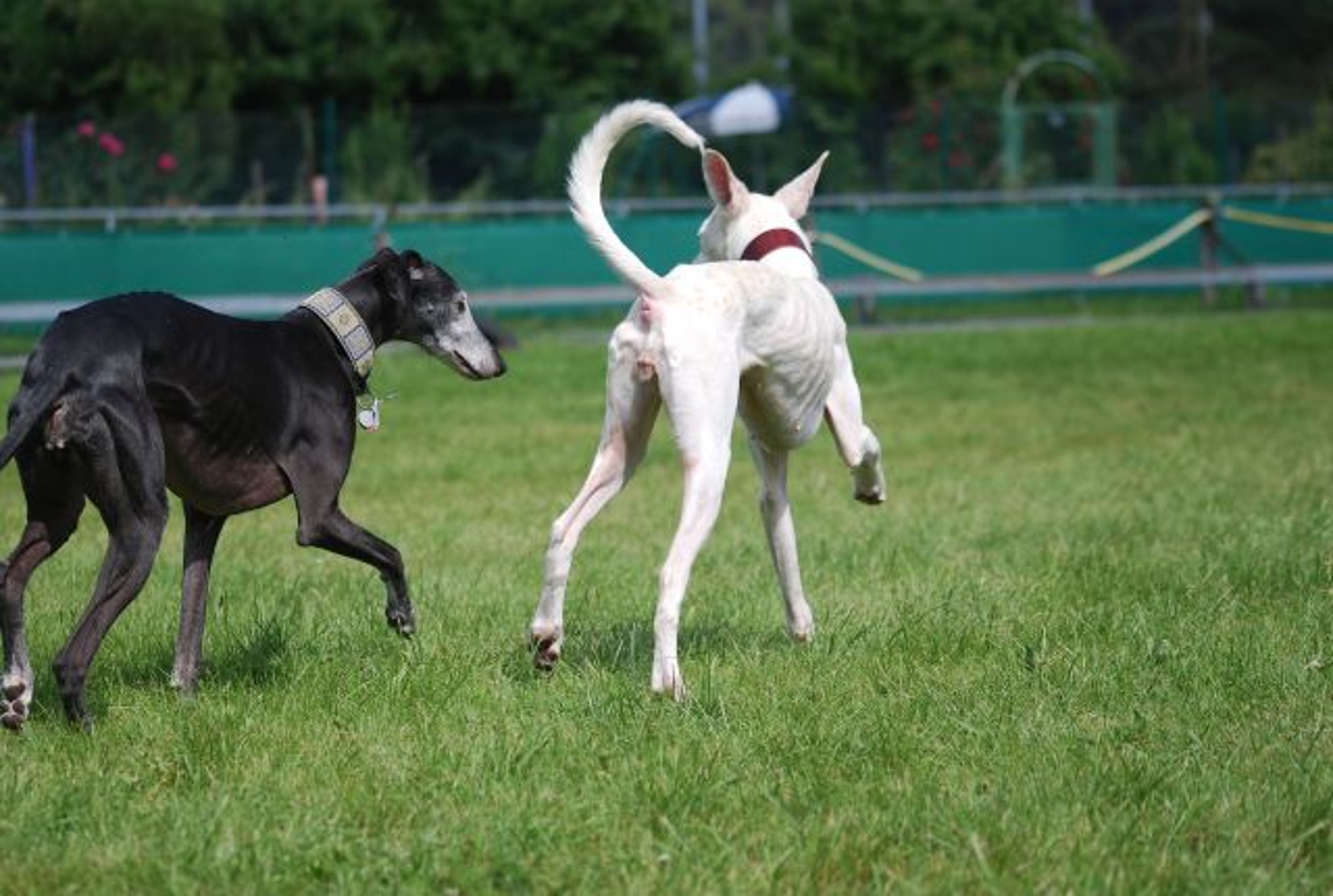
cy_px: 448
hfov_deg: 14.4
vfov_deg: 9.7
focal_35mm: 142
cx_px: 666
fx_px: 5289
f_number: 4.2
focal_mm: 95
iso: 100
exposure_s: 1/1000
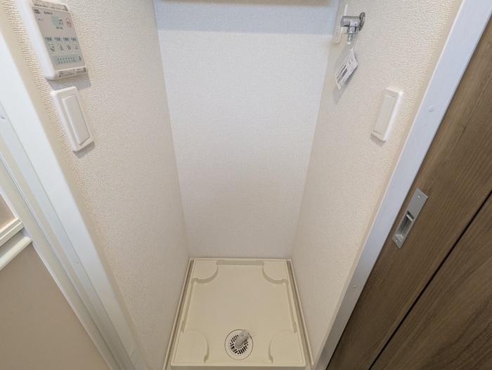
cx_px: 246
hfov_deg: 94.4
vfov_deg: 78.2
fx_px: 228
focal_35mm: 16
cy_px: 185
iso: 121
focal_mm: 2.35
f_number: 2.2
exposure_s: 1/23.8
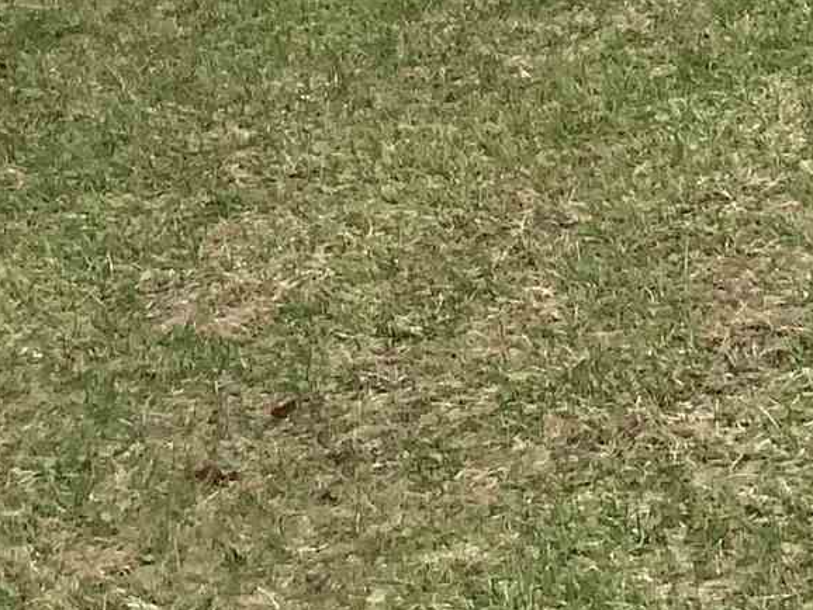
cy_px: -777
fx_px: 3618
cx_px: 218
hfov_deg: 12.8
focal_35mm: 154
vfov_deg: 8.9
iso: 16
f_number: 1.8
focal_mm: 3
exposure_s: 1/2141
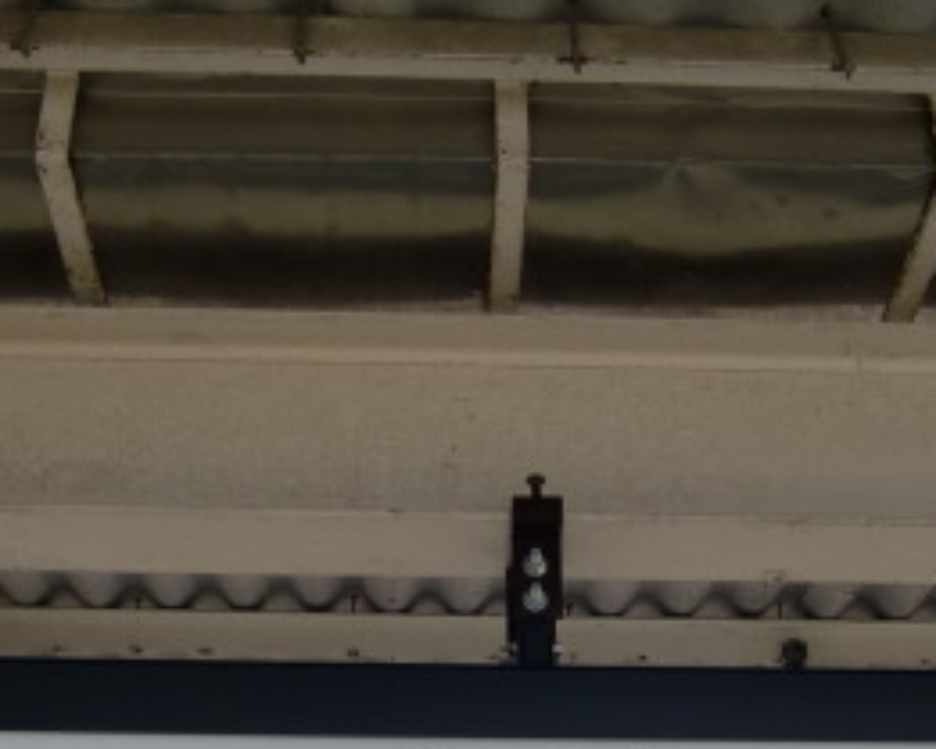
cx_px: 520
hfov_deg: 28.3
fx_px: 1857
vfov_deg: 22.5
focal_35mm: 67
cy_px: 598
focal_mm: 4.9
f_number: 2.6
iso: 64
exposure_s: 1/250
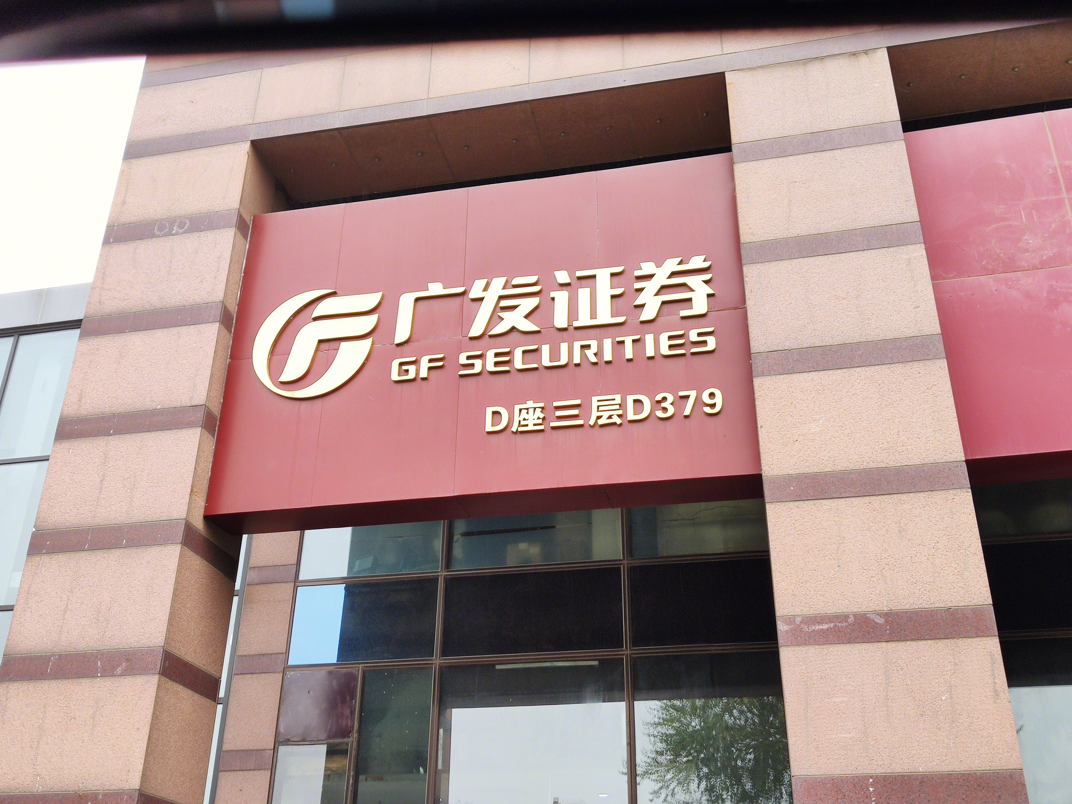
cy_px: 402
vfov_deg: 41.8
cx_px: 536
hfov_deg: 54.0
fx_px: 1053
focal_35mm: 34
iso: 120
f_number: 1.75
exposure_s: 1/100
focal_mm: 4.75
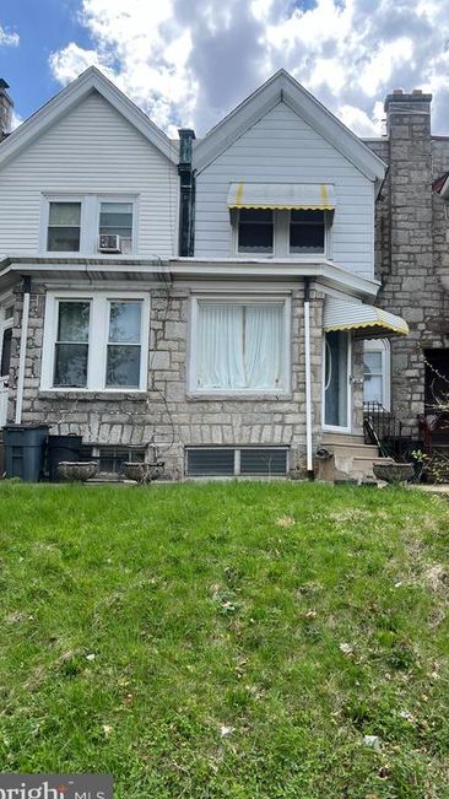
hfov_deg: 39.8
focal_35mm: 29
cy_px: 408
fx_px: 614
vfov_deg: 66.1
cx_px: 287
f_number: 1.5
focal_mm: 5.7
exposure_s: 1/2208
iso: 50
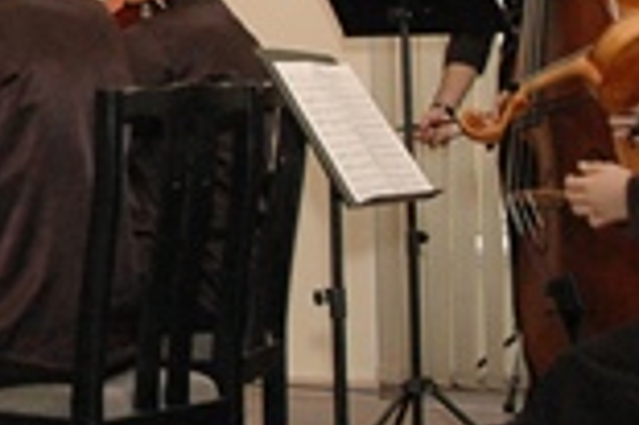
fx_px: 2411
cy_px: -103
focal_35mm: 136
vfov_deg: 9.9
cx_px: -338
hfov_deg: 14.1
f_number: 5.6
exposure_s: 1/80
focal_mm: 22
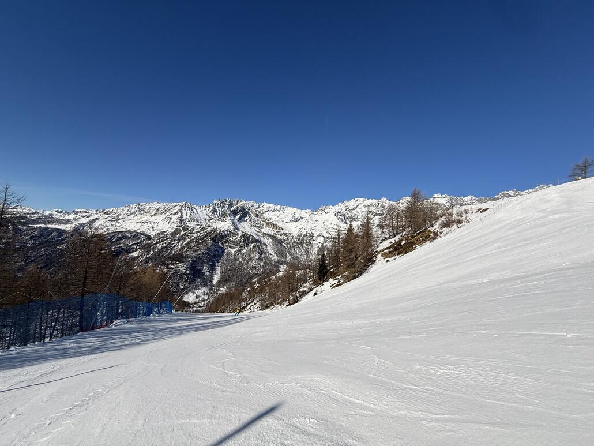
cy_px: 223
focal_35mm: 14
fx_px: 240
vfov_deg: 85.7
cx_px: 297
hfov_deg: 102.0
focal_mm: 2.22
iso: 40
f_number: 2.2
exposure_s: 1/5618
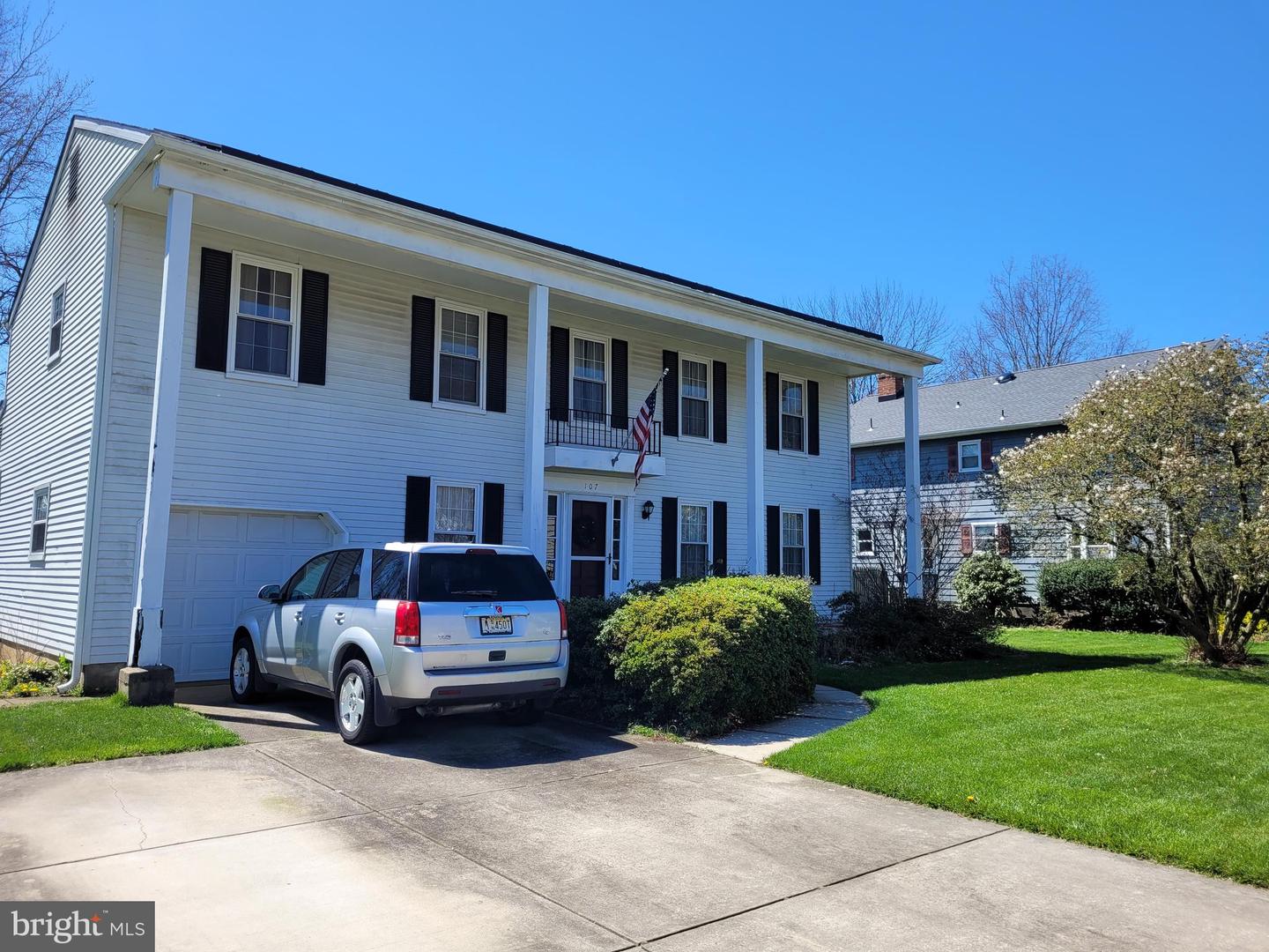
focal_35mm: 26
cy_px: 476
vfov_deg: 53.1
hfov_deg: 67.3
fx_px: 953
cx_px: 634
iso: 40
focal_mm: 5.4
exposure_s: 1/1645
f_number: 1.8
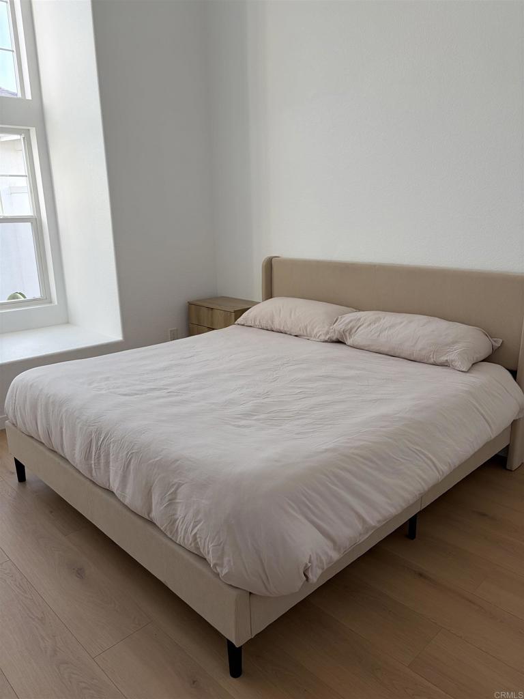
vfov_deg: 67.3
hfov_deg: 53.1
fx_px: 525
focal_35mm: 26
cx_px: 262
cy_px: 350
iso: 32
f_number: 1.6
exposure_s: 1/142
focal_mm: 5.96
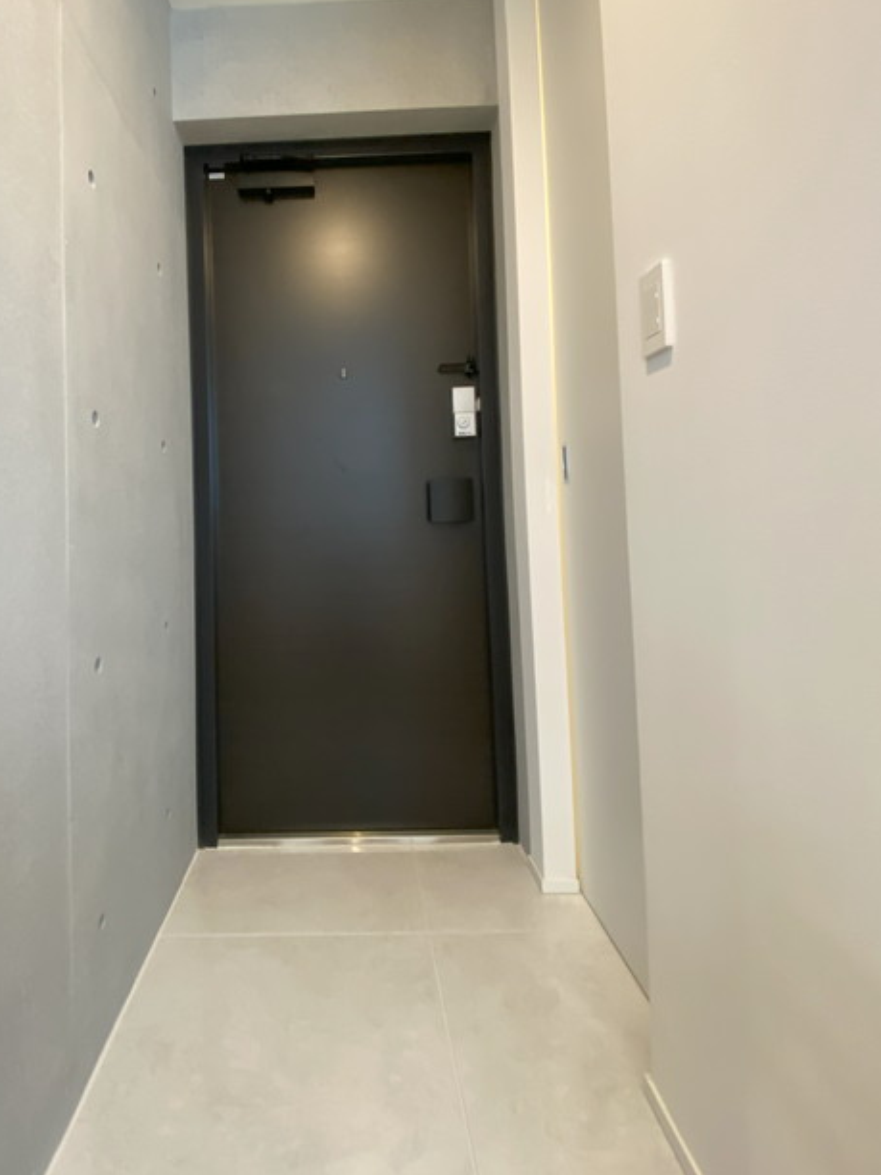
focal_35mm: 17
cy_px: 499
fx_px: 577
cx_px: 334
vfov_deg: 90.4
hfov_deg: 73.5
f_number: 2.4
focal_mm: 1.54
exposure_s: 1/50
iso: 400
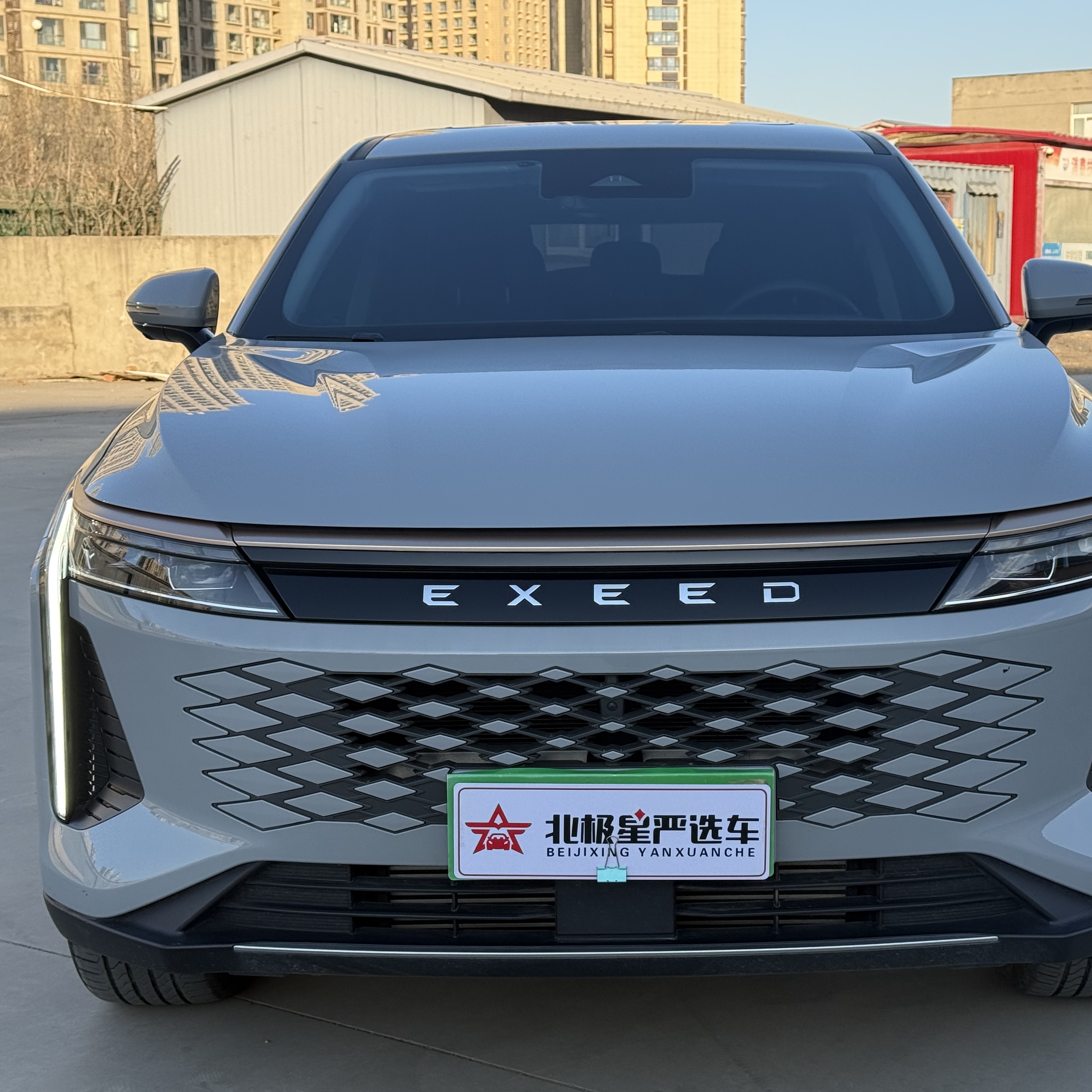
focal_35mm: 57
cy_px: 547
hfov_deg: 30.0
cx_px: 643
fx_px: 2034
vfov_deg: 30.0
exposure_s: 1/1838
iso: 80
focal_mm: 6.76
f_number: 1.78
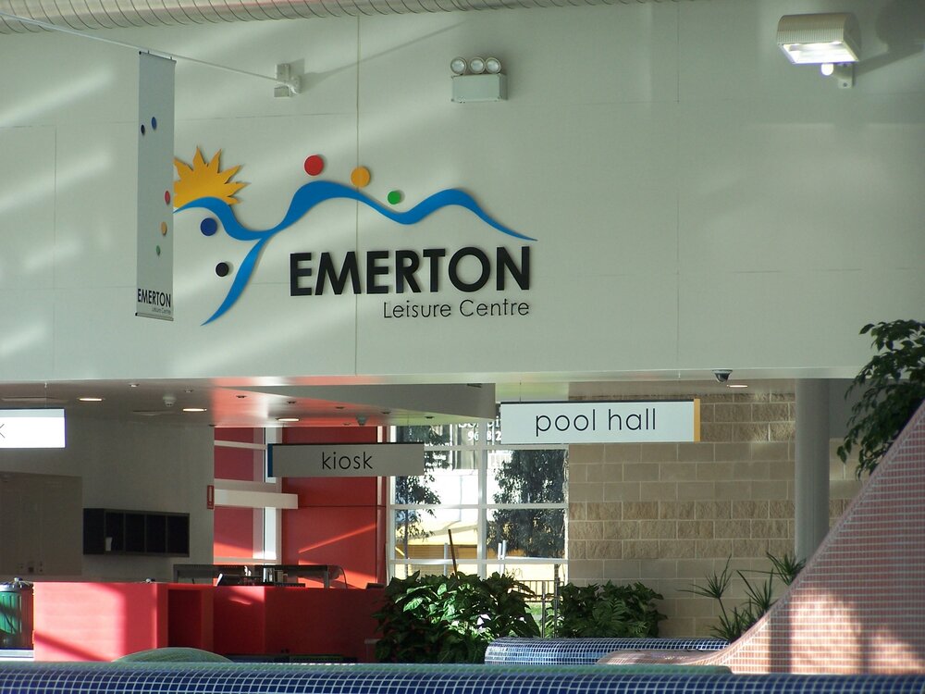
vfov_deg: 8.8
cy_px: 347
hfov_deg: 11.7
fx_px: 4516
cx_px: 462
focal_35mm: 169
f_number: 3.2
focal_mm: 28
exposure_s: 1/180
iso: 80
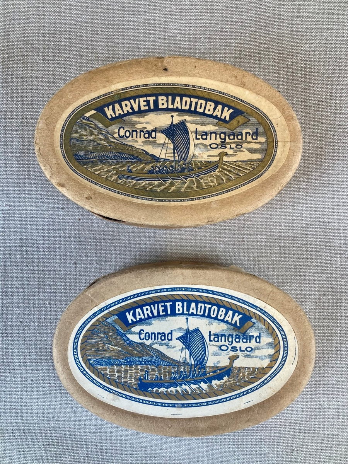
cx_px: 174
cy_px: 232
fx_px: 375
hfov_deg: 49.7
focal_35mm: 28
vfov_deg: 63.4
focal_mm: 3.99
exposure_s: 1/110
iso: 32
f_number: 1.8
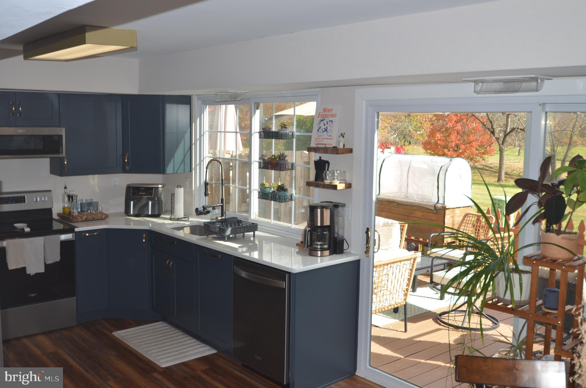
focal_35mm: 36
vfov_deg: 36.7
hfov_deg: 53.2
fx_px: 585
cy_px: 194
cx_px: 293
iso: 180
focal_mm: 24
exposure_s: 1/200
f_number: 4.5
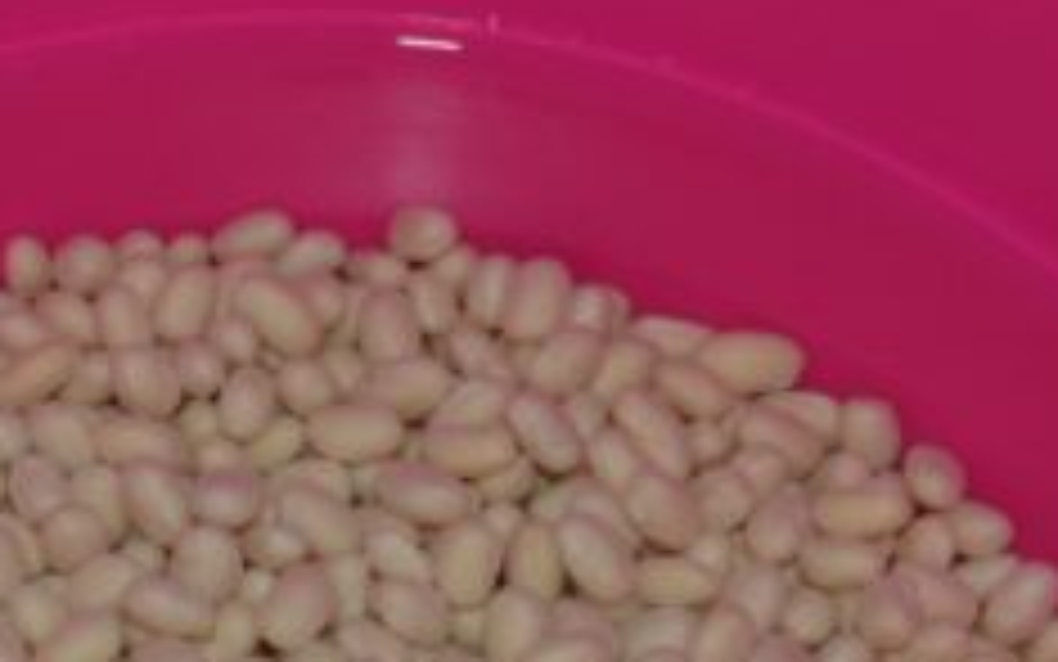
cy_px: 1020
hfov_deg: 20.6
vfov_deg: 12.4
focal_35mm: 100
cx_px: 243
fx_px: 2884
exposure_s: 1/60
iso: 100
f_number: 8
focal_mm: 22
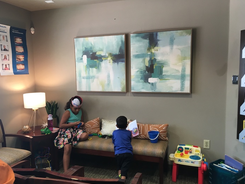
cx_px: 122
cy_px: 94
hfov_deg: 60.0
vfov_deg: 46.8
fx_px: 212
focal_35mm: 30
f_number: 2.2
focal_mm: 4.15
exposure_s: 1/30
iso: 64
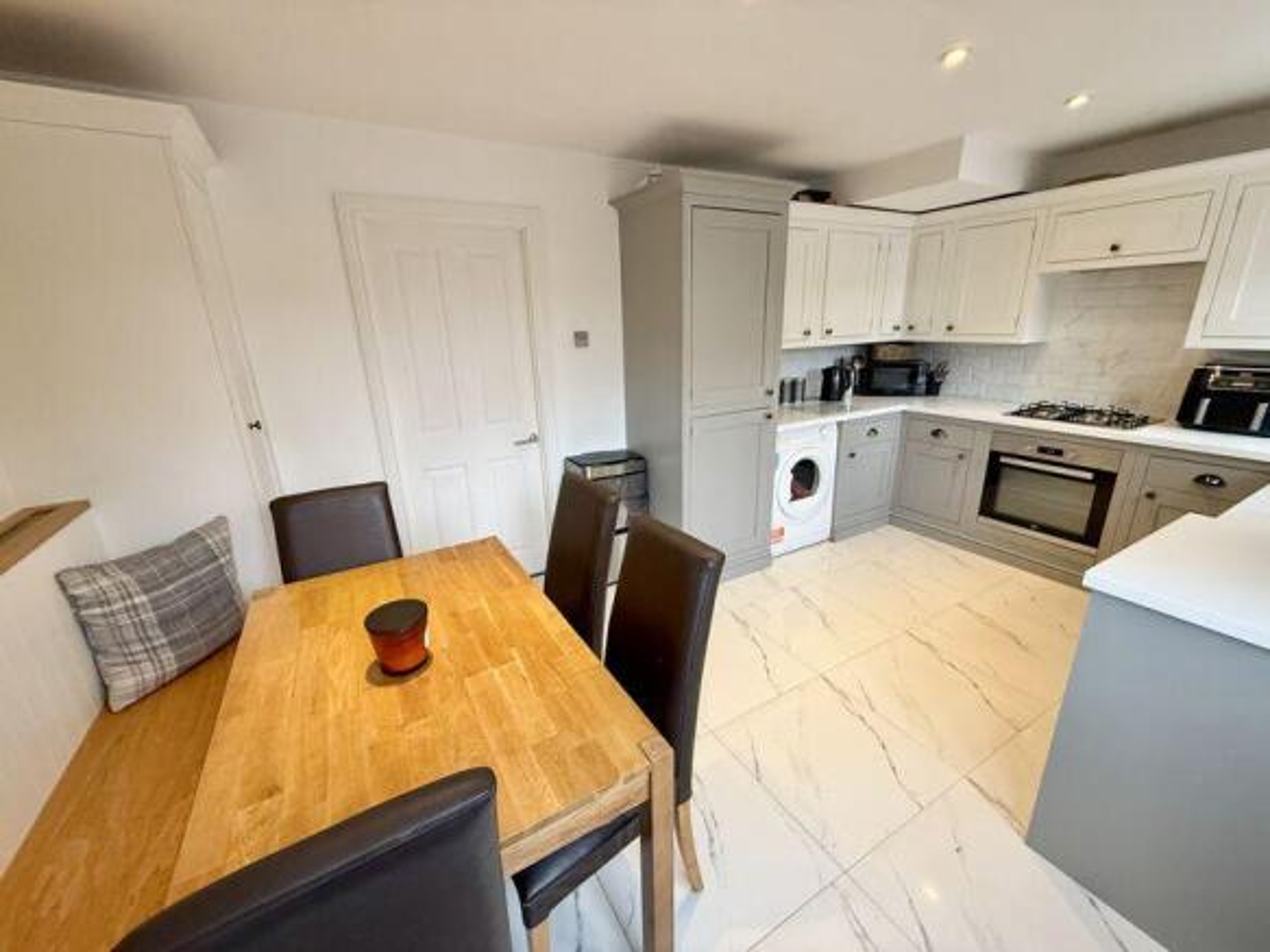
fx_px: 514
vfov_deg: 85.7
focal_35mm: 14
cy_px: 476
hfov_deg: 102.1
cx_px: 635
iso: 320
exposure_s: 1/99
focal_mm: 2.22
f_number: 2.2
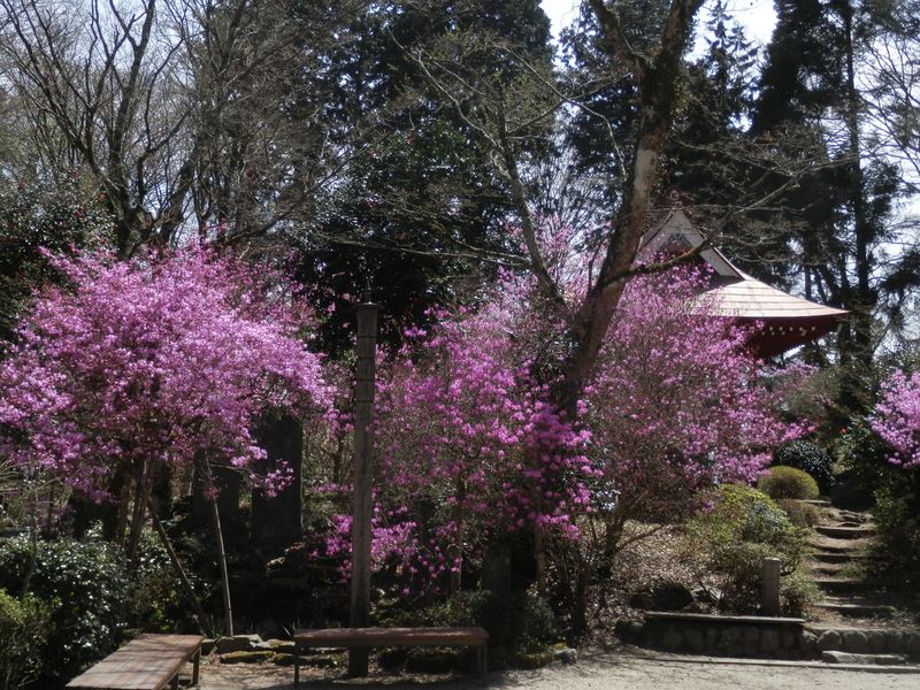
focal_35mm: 49
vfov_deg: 29.7
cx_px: 460
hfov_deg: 38.9
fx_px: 1302
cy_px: 345
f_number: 4
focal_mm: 8.9
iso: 80
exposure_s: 1/500
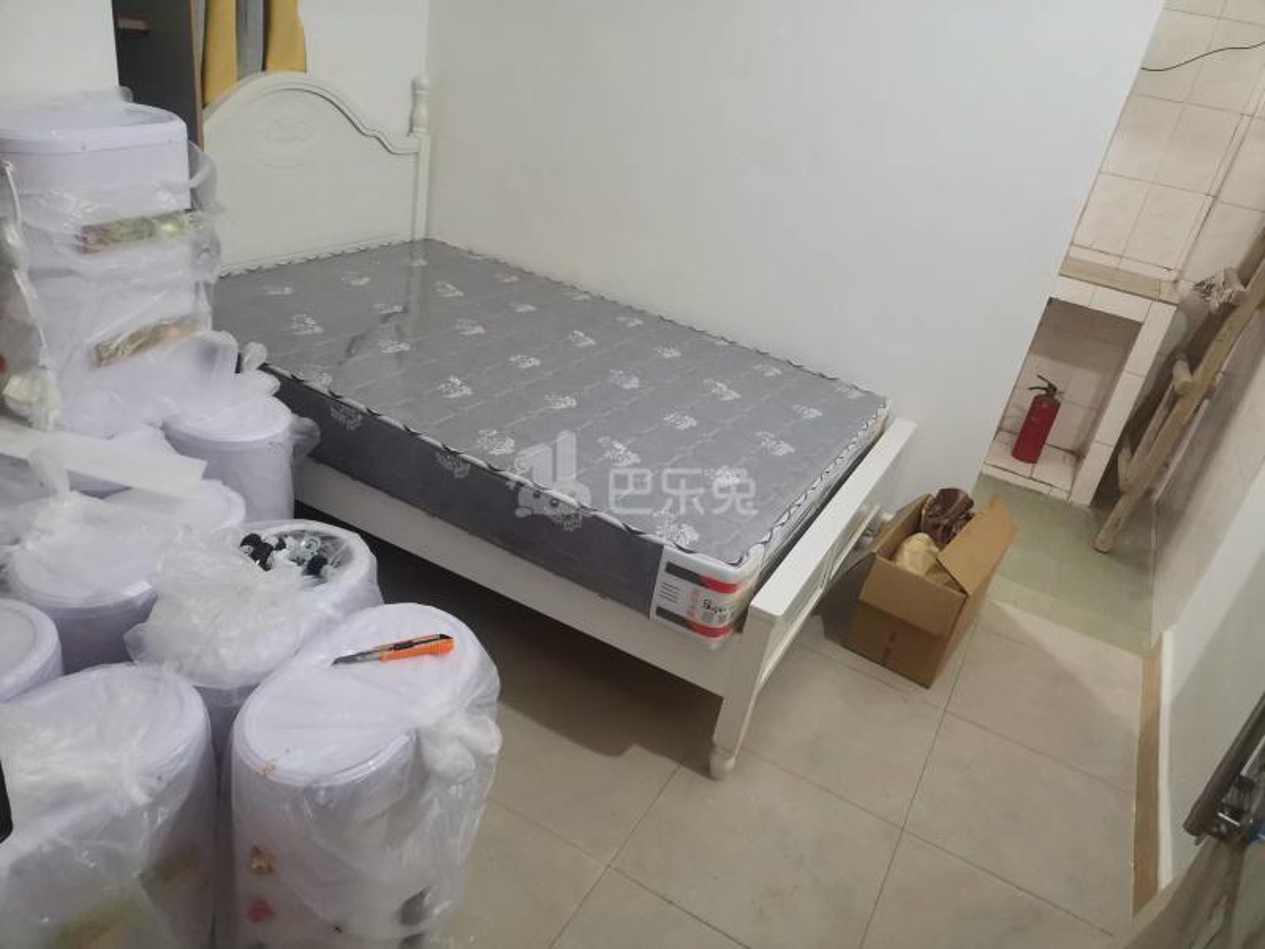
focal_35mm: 26
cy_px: 474
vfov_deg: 53.1
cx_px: 632
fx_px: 950
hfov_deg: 67.3
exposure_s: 1/25
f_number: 1.8
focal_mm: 5.5
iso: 400
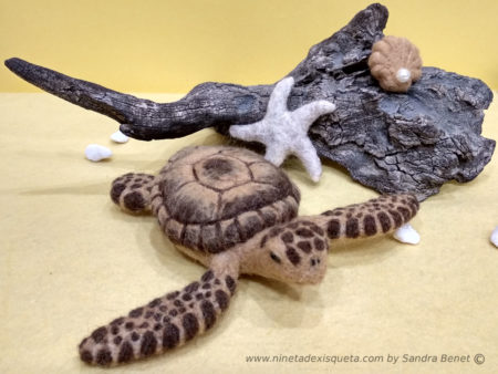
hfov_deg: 67.3
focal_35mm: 26
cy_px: 187
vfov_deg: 53.1
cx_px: 249
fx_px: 374
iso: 640
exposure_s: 1/25
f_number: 2.2
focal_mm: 3.81
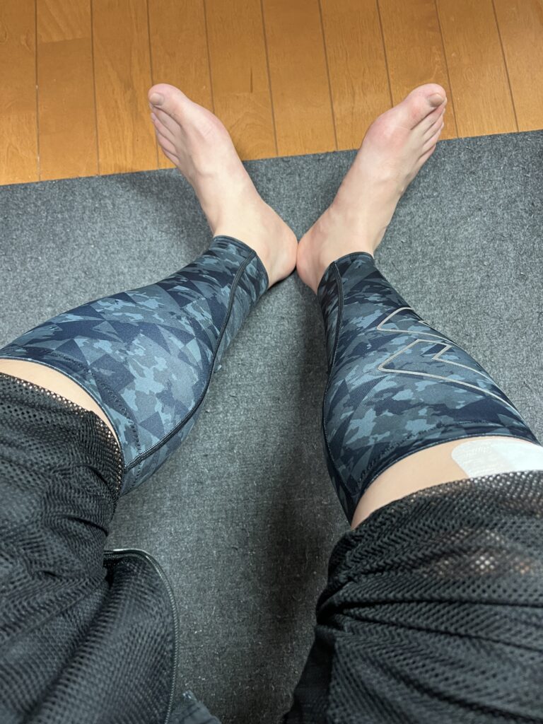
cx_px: 272
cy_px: 362
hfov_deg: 53.1
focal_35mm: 26
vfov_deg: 67.3
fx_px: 544
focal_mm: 5.1
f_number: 1.6
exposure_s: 1/50
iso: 400
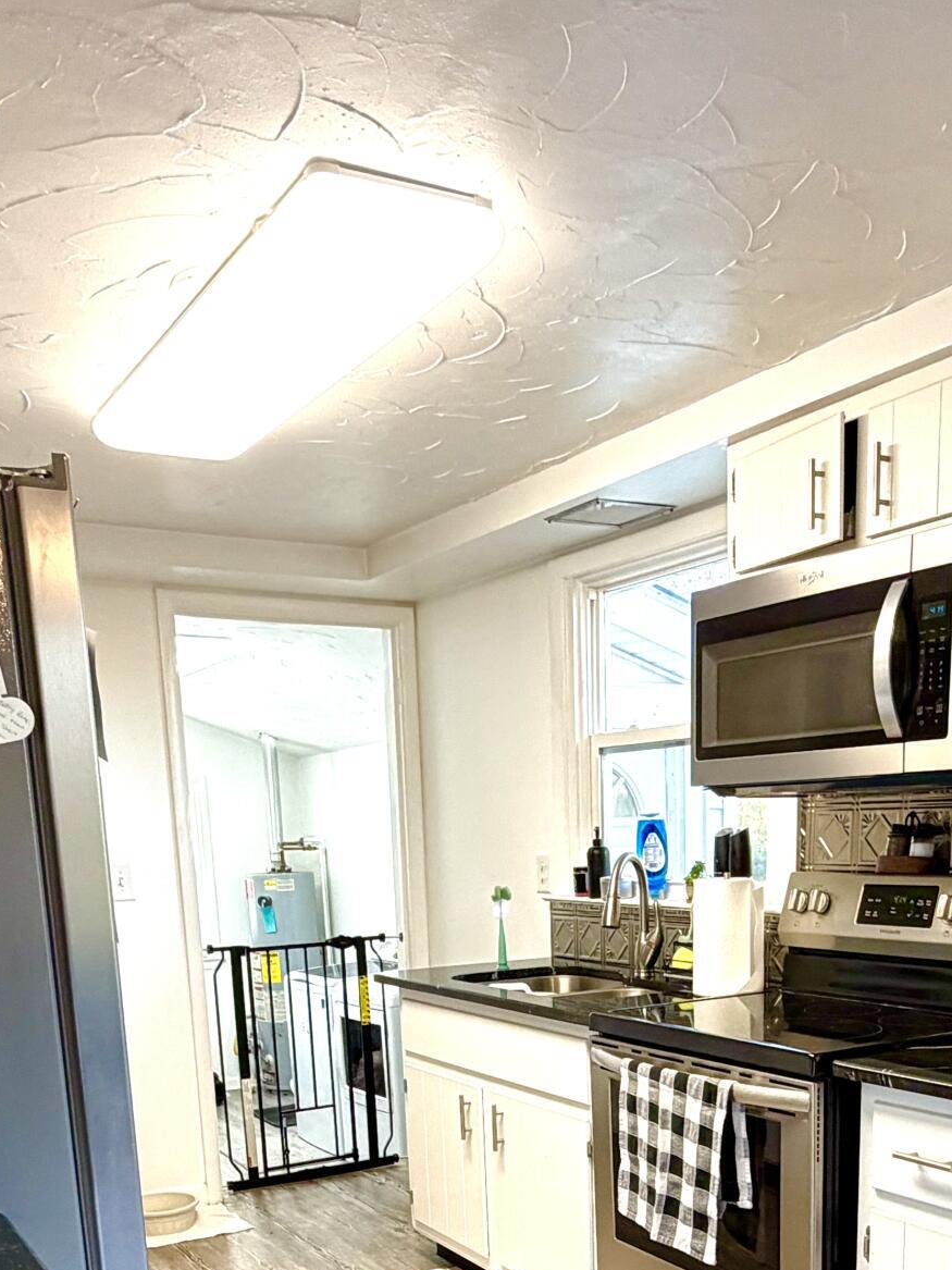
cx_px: 565
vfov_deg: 46.5
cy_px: 1135
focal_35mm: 36
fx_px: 1320
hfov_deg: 39.5
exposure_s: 1/60
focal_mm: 2.22
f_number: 2.2
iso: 160
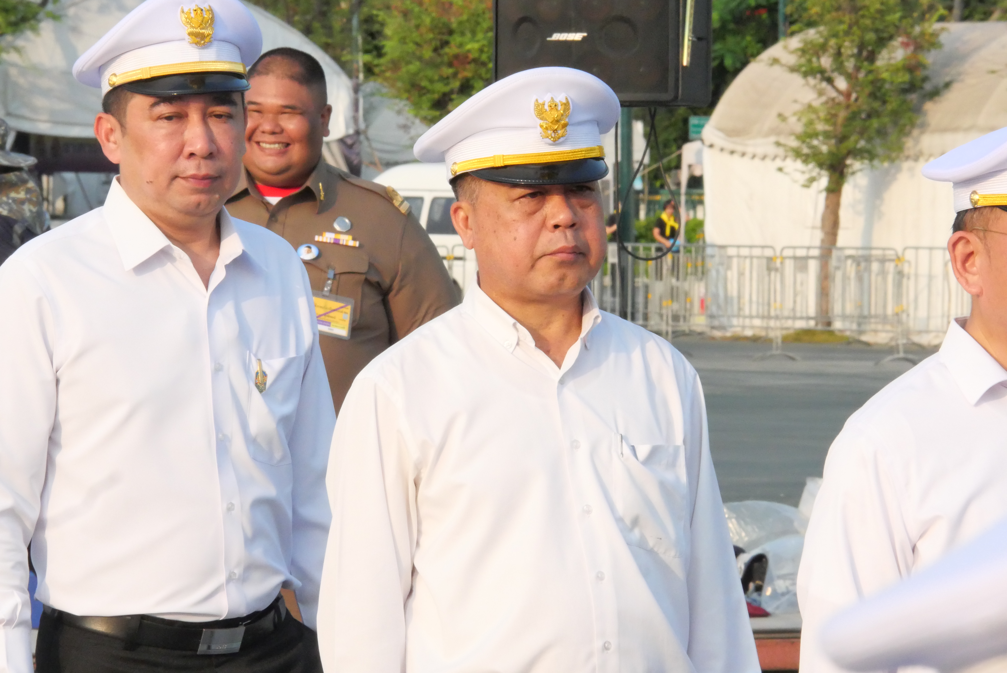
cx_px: 504
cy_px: 336
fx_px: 8704
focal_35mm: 311
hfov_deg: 6.6
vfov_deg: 4.4
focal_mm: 150
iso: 4000
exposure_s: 1/500
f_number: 22
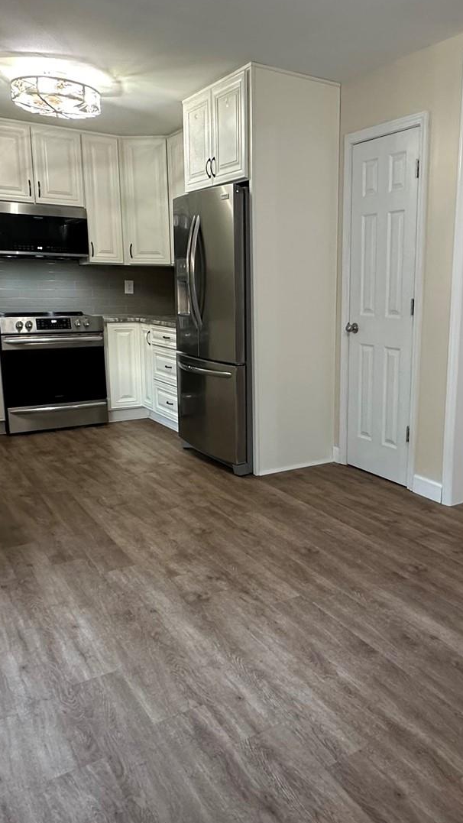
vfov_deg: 66.1
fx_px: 633
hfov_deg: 39.1
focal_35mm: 29
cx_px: 348
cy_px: 407
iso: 250
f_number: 2.2
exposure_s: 1/60
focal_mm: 2.22
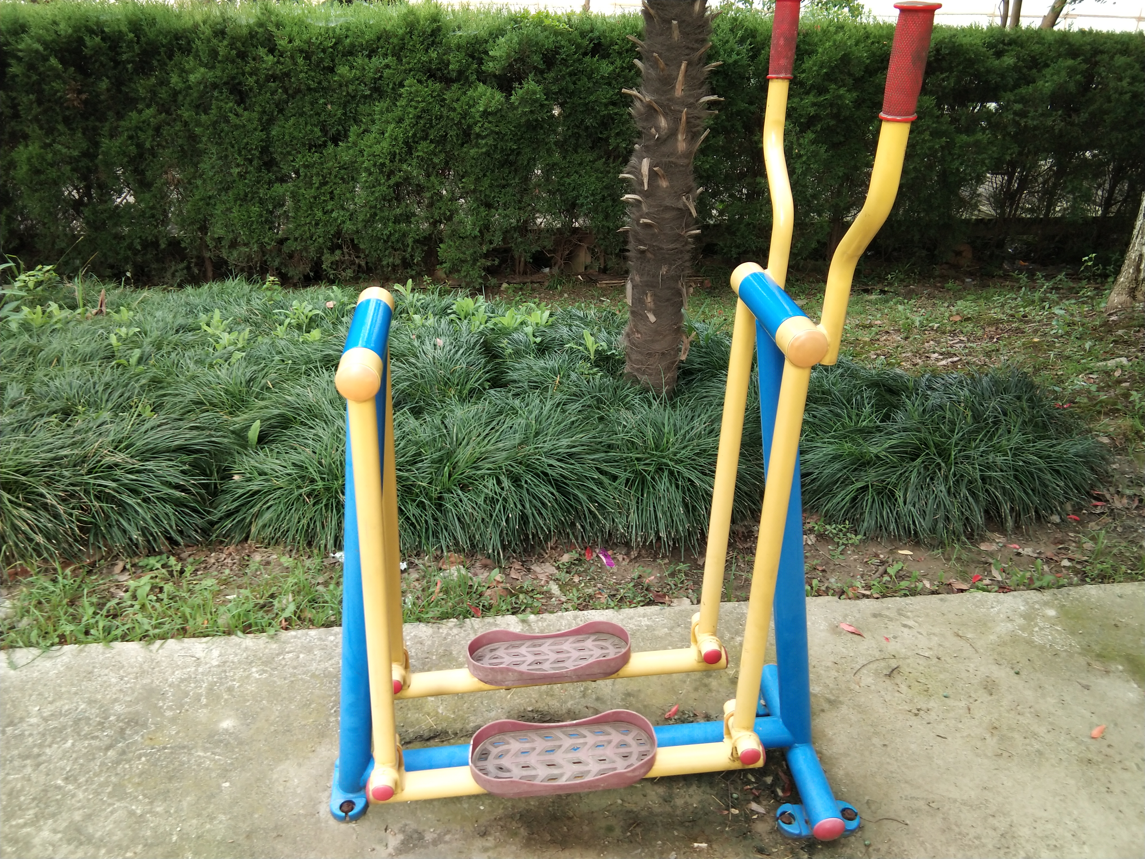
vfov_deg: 45.4
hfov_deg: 58.4
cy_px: 430
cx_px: 572
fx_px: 1025
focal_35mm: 31
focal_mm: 3.69
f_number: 2.2
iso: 50
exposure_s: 1/100
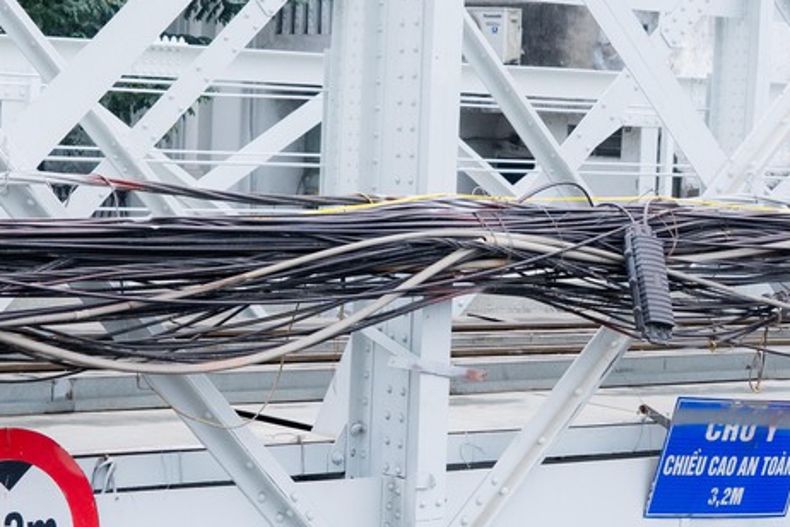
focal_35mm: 104
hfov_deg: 19.6
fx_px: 2282
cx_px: 238
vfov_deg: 13.2
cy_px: 203
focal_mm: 24
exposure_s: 1/250
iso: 400
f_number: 3.5
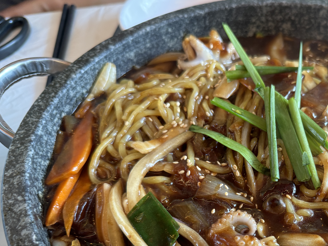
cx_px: 272
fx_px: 379
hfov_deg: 44.1
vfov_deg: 35.1
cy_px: 187
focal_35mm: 40
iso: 160
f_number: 1.78
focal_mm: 6.76
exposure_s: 1/60
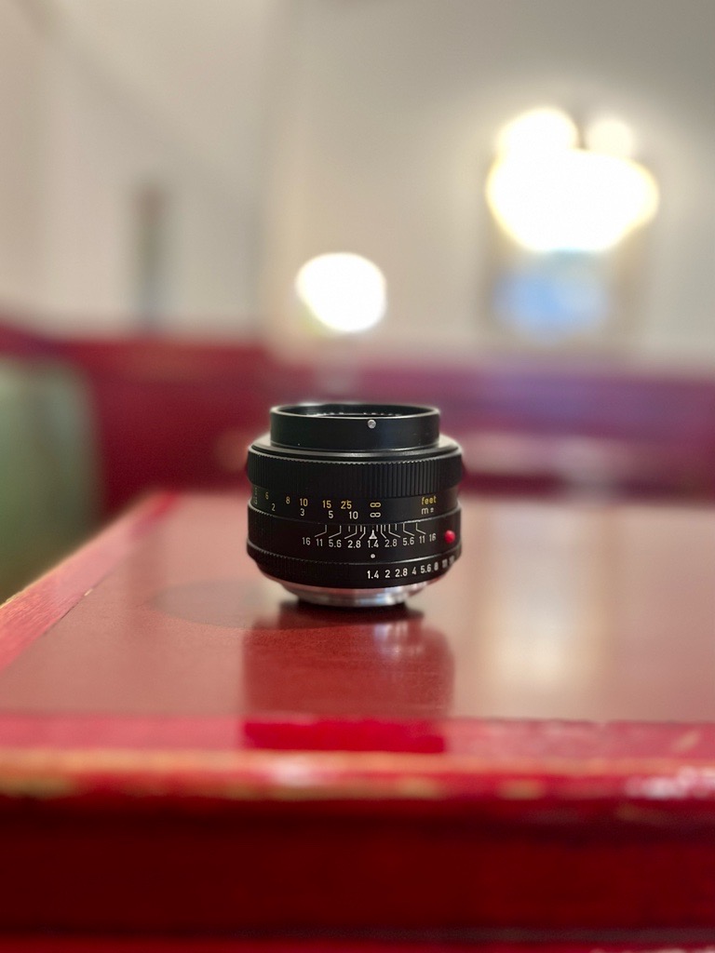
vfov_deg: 67.3
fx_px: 716
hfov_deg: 53.1
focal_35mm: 26
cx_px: 358
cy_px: 476
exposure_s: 1/50
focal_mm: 5.7
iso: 200
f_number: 1.5
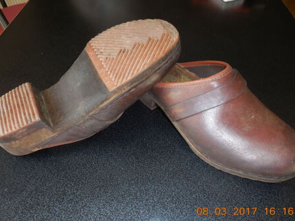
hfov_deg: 65.3
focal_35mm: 27
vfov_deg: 51.3
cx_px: 147
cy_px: 115
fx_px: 230
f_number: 3.7
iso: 125
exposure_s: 1/25
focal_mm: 4.5
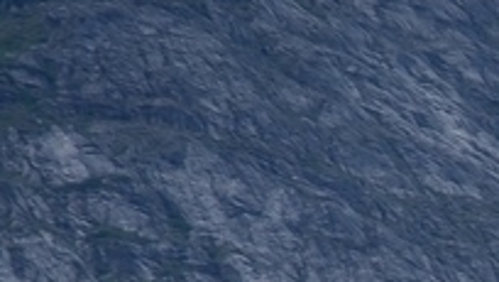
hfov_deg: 2.7
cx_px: 1081
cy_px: 660
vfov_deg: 1.5
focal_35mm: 788
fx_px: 10432
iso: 100
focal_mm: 120
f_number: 5.6
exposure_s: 1/250
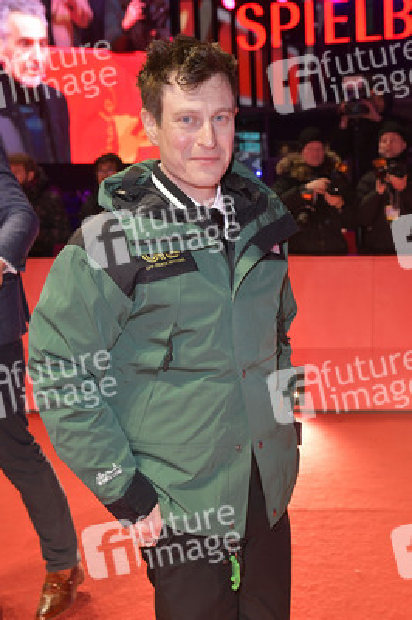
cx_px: 206
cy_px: 310
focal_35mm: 48
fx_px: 825
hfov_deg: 28.0
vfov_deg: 41.1
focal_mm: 48
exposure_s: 1/250
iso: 2000
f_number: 6.3
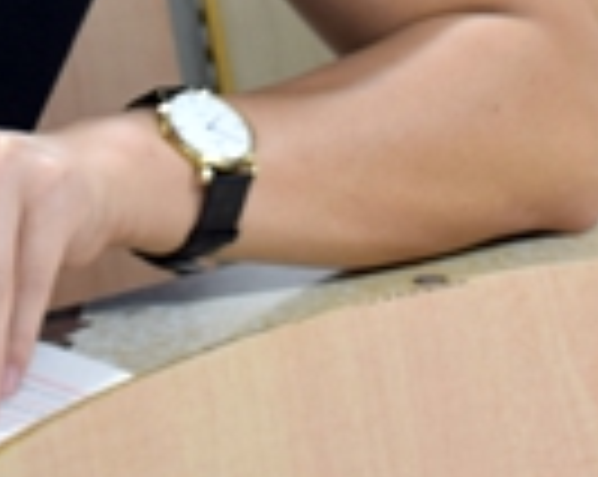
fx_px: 6291
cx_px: 477
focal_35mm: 356
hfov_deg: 5.4
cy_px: -538
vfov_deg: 4.3
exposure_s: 1/10
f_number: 5.3
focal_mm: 48
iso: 400
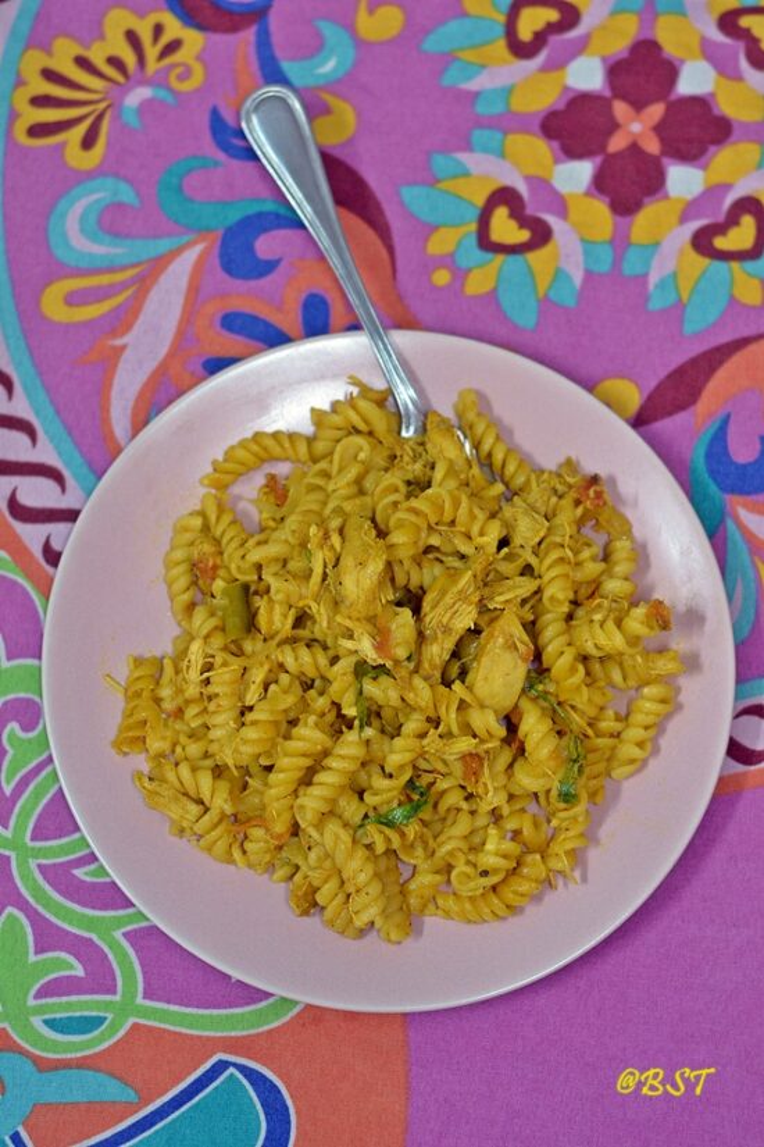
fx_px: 2387
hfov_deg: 18.2
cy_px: 574
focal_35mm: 75
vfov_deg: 27.0
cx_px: 382
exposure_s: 1/25
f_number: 2.8
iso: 800
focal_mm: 50
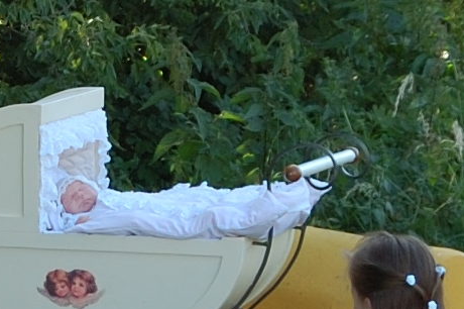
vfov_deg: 5.4
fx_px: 3284
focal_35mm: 255
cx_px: -346
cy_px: 24
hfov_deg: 7.8
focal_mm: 26
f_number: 5.6
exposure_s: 1/125
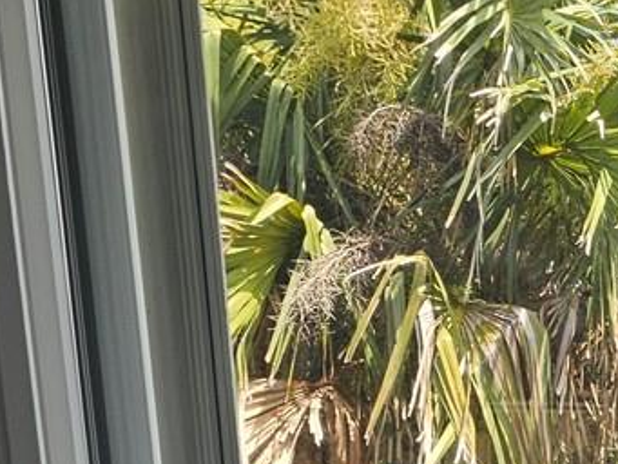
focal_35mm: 108
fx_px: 1929
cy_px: 736
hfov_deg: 15.9
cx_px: 1064
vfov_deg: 12.9
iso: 16
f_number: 1.7
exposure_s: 1/120
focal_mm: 6.3
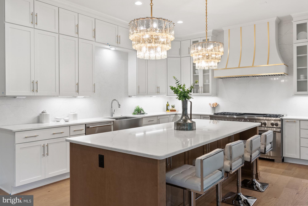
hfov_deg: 67.4
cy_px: 103
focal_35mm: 27
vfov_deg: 48.0
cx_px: 154
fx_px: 231
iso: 640
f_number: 8
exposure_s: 1/15
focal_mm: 27
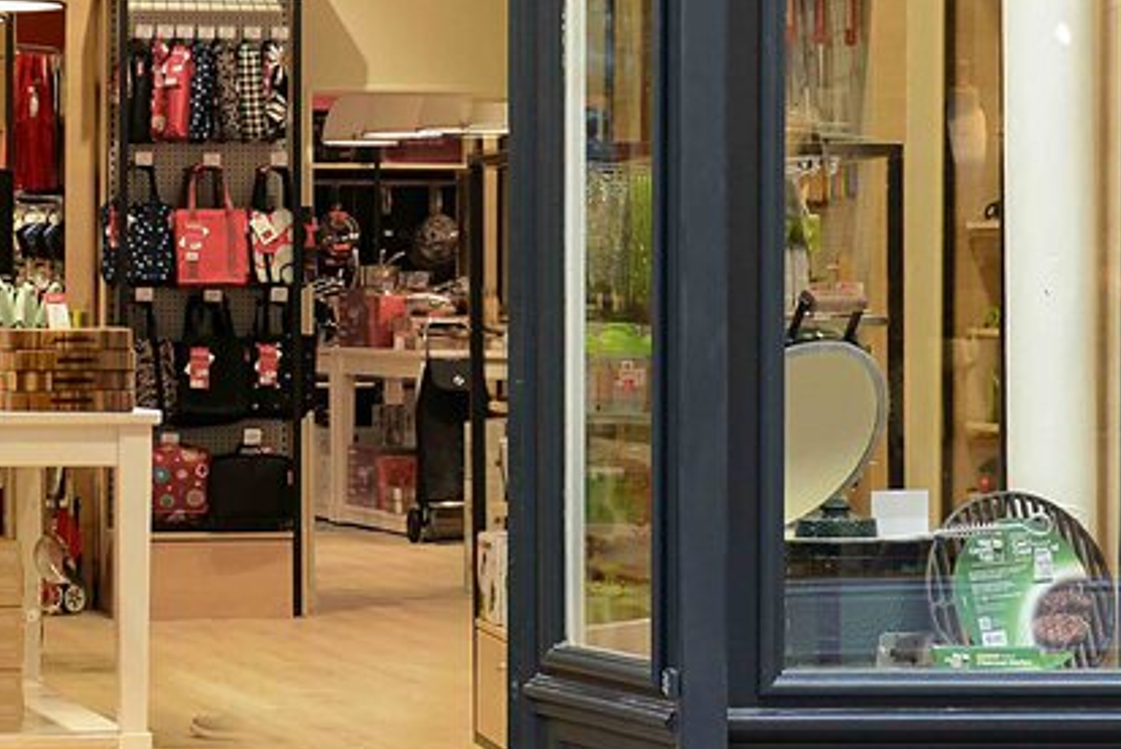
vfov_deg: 9.3
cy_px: -315
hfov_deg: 14.2
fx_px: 4487
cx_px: 231
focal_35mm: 144
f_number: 3.5
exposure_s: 1/80
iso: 250
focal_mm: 31
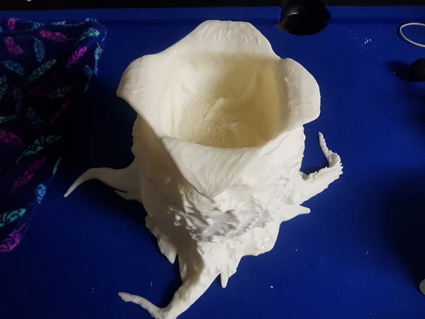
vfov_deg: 53.1
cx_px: 212
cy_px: 160
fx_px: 319
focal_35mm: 26
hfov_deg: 67.3
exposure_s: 1/33
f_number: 1.7
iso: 200
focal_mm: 4.2
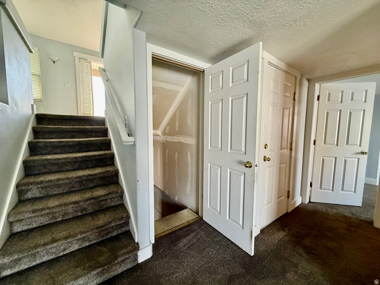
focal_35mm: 14
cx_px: 190
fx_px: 154
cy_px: 142
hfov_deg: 102.1
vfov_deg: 85.7
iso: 400
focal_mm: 2.22
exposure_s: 1/120
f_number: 2.2
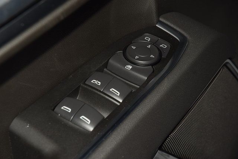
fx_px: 694
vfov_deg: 13.0
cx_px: 119
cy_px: 80
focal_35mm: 105
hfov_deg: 19.5
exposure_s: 1/125
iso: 100
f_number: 8
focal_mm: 70
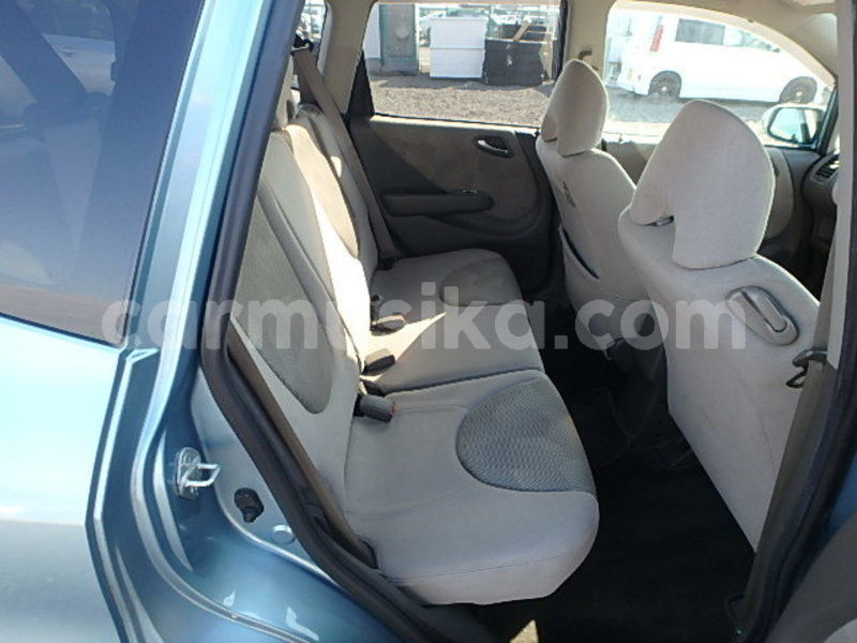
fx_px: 520
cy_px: 322
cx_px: 428
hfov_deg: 79.0
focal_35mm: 21
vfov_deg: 63.4
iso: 125
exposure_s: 1/100
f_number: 3.5
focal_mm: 3.7
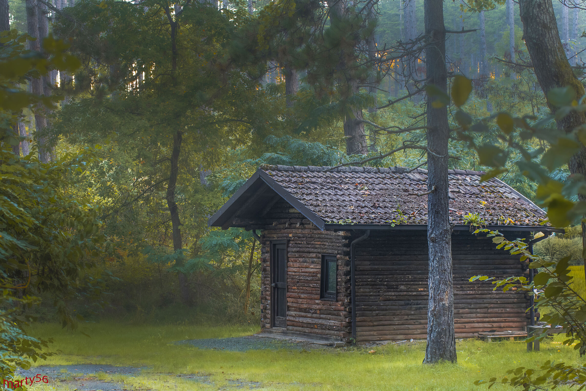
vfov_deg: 13.0
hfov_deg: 19.5
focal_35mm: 105
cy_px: 196
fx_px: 1709
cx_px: 293
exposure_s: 1/125
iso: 2200
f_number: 5.6
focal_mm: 70
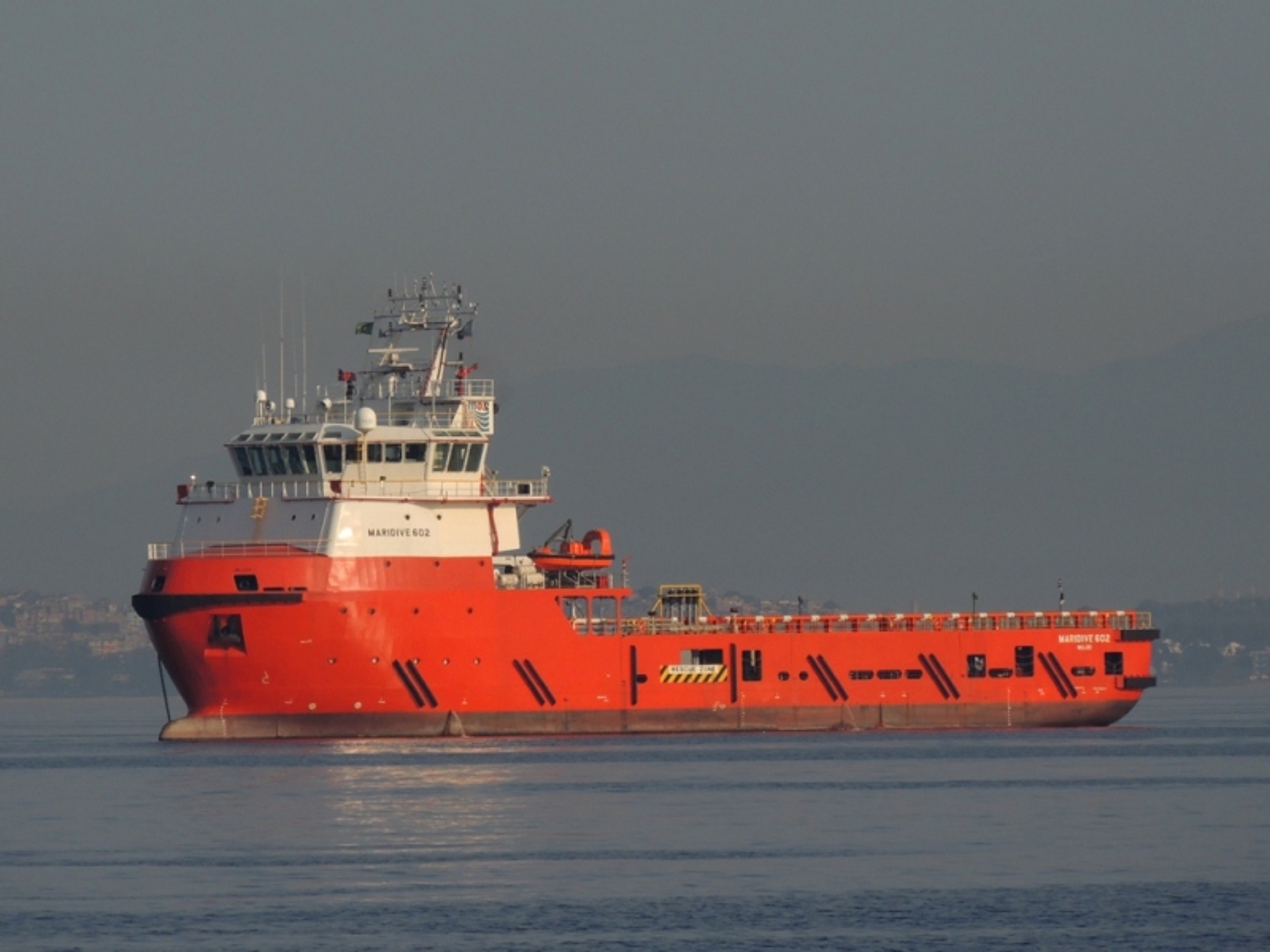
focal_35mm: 400
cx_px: 635
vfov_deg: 3.7
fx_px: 14675
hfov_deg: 5.0
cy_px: 476
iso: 100
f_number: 4.8
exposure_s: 1/1000
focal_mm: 71.3
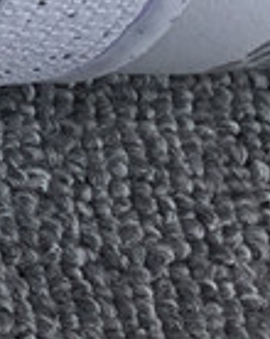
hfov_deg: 6.5
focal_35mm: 198
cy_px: -488
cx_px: -749
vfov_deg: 8.8
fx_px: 1982
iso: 25
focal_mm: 3.3
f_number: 2.4
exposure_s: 1/485
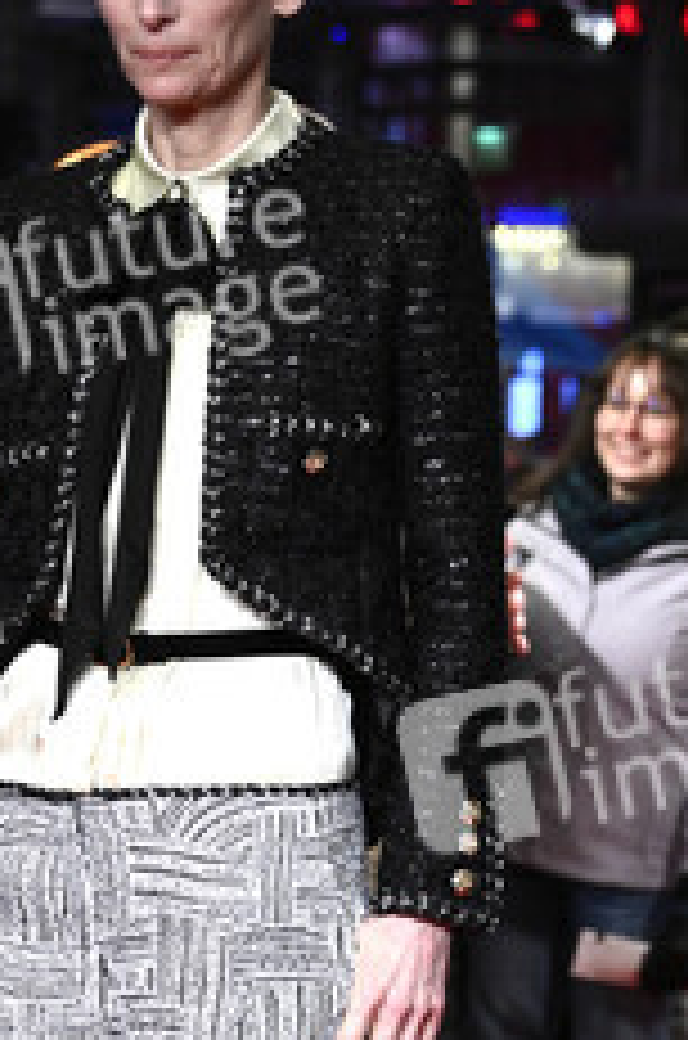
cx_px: 220
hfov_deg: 8.0
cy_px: 522
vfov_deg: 12.1
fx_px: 4895
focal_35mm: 170
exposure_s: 1/250
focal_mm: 98
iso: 5000
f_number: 5.6
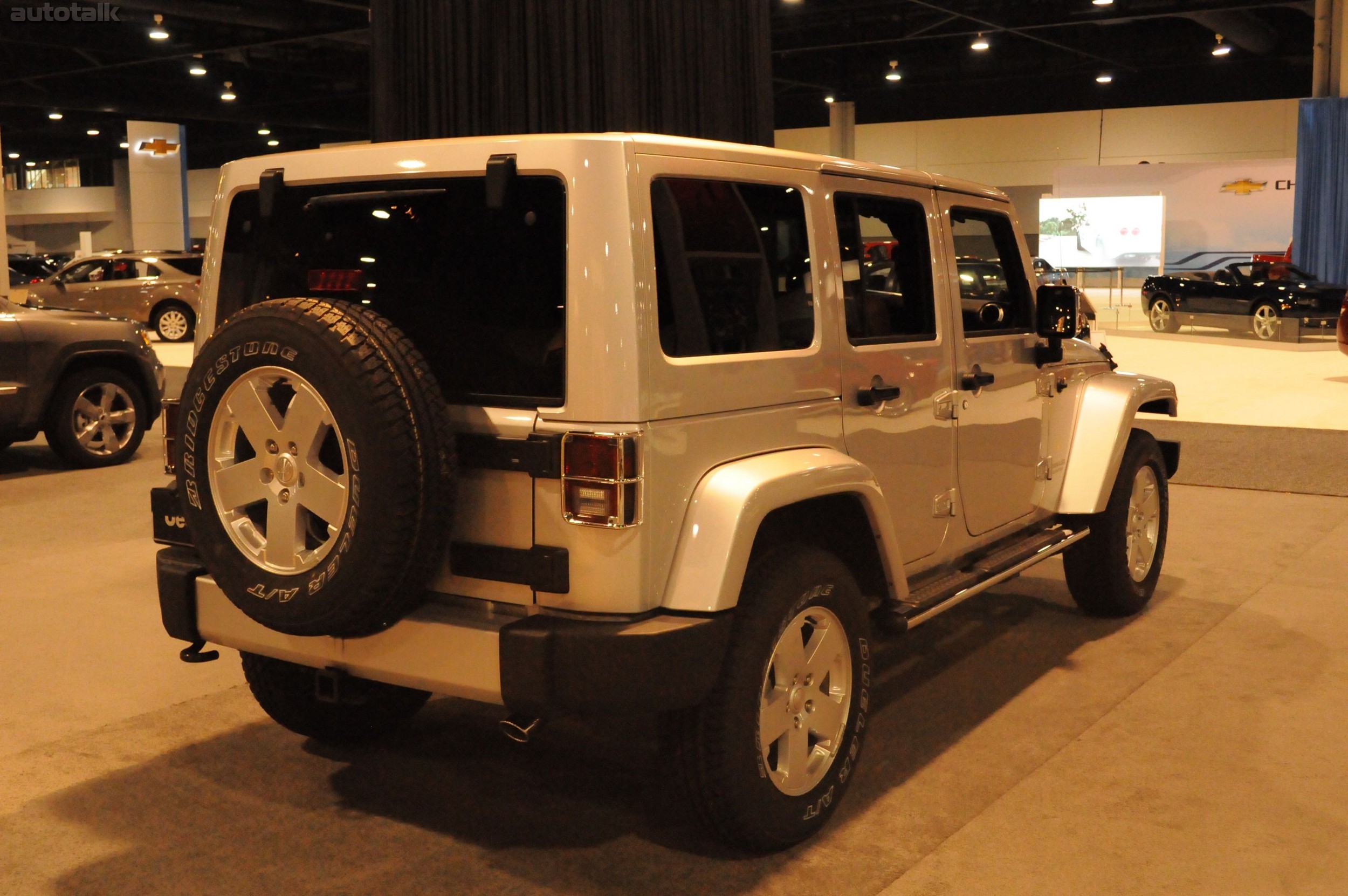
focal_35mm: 39
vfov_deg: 34.1
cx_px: 674
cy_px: 448
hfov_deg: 49.6
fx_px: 1459
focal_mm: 26
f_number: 6.3
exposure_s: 1/125
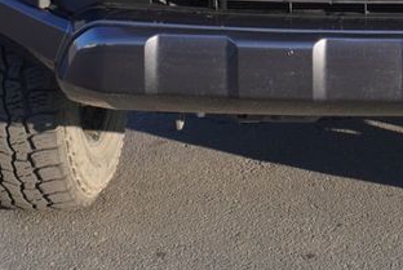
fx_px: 1323
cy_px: -132
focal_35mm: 118
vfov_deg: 11.2
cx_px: 364
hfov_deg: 17.1
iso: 100
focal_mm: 24
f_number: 6.3
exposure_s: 1/100
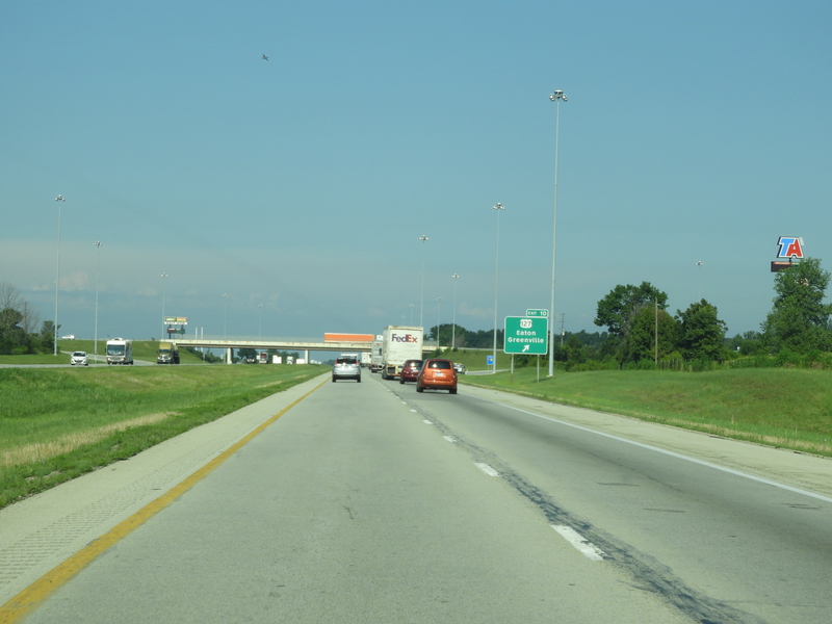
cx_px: 416
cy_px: 312
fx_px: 2524
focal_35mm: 105
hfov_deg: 18.7
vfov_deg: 14.1
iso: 100
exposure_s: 1/640
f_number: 4.8
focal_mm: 18.8
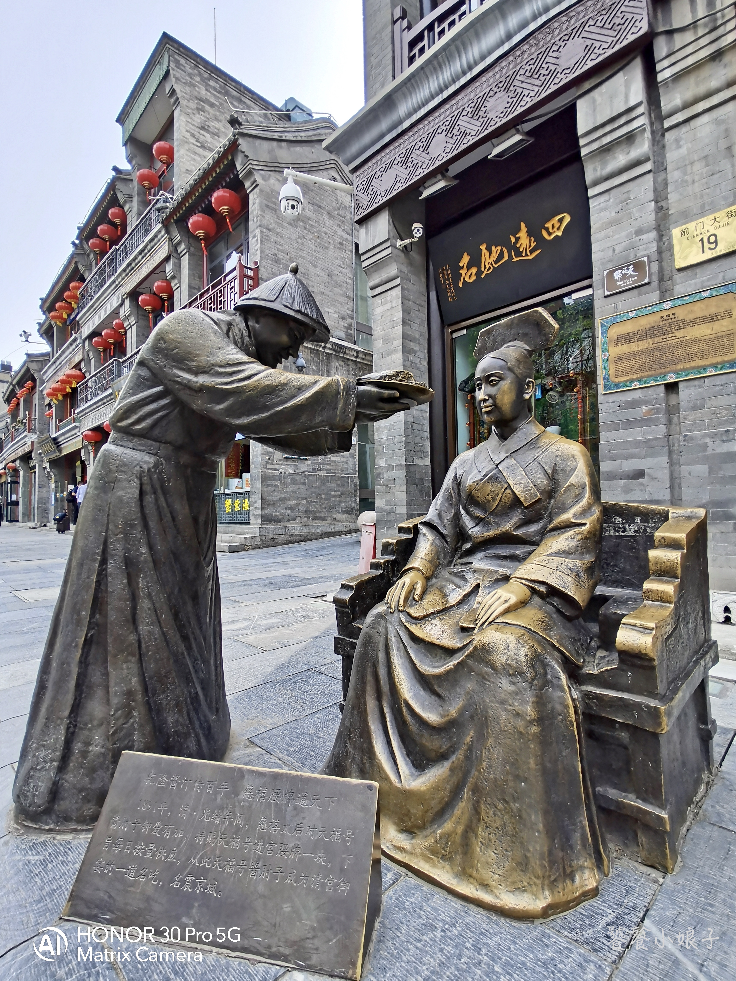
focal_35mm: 17
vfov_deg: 91.0
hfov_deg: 74.7
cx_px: 368
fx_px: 482
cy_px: 490
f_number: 2.2
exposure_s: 1/286
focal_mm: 2.2
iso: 50
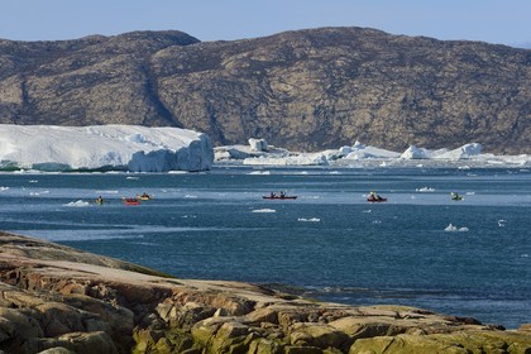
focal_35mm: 280
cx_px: 266
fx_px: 4130
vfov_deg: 4.9
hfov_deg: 7.4
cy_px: 177
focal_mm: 280
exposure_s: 1/250
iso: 200
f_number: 14
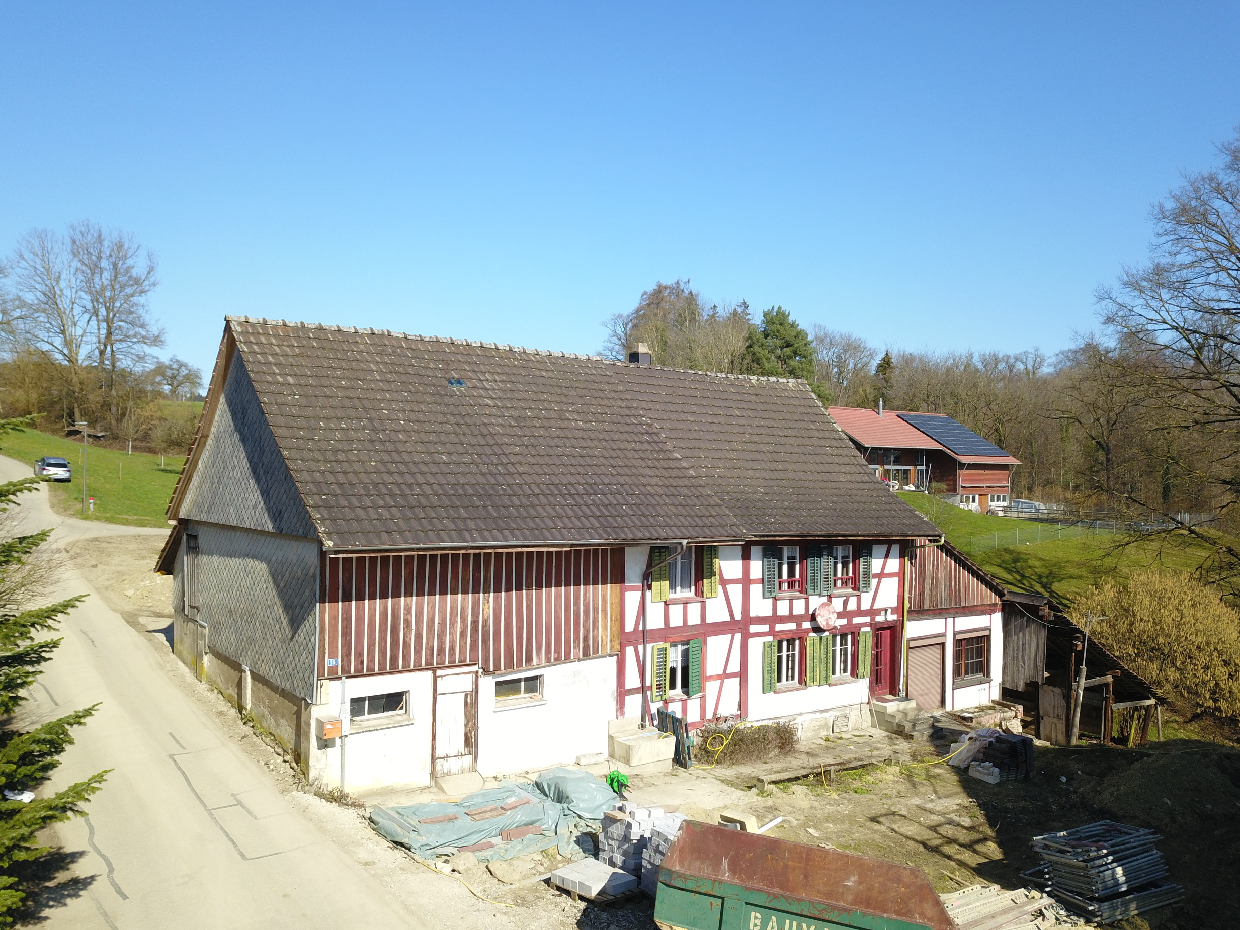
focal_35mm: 27
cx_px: 616
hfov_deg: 65.3
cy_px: 474
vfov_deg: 51.4
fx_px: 967
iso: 100
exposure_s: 1/896
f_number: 2.2
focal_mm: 4.73
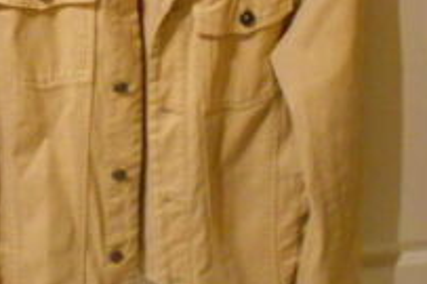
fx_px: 758
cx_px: 128
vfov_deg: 21.0
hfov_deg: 31.1
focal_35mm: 64
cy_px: 57
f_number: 3.2
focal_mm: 4.6
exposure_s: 1/13
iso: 800
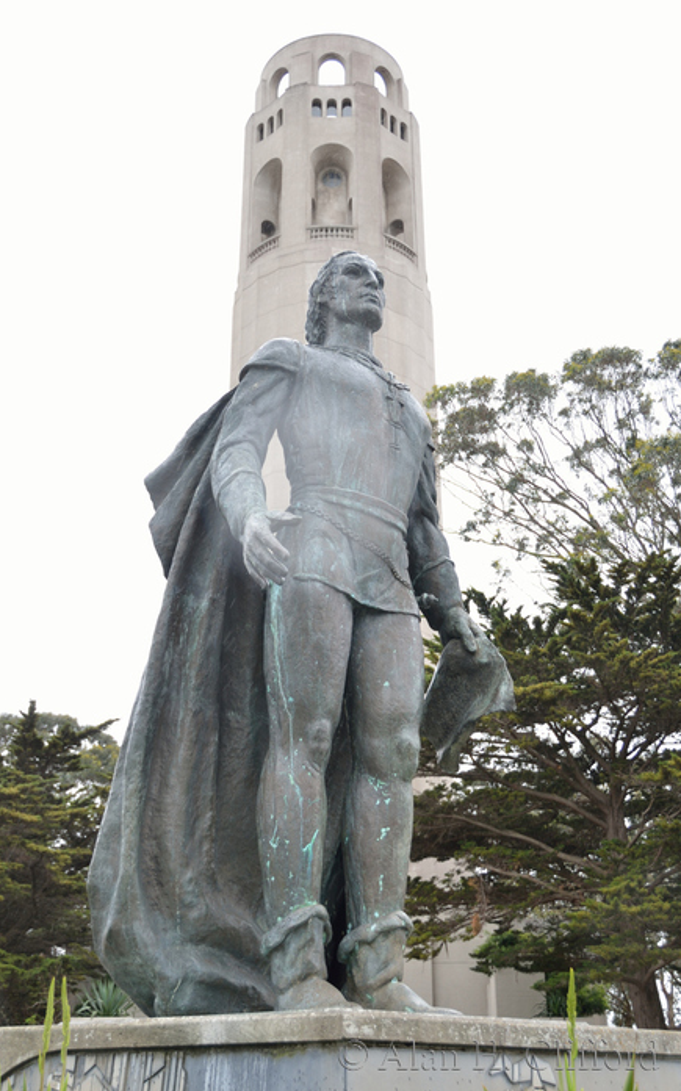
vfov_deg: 42.2
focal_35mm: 48
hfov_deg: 27.1
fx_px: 1412
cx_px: 342
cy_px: 545
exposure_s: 1/160
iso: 180
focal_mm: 31
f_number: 4
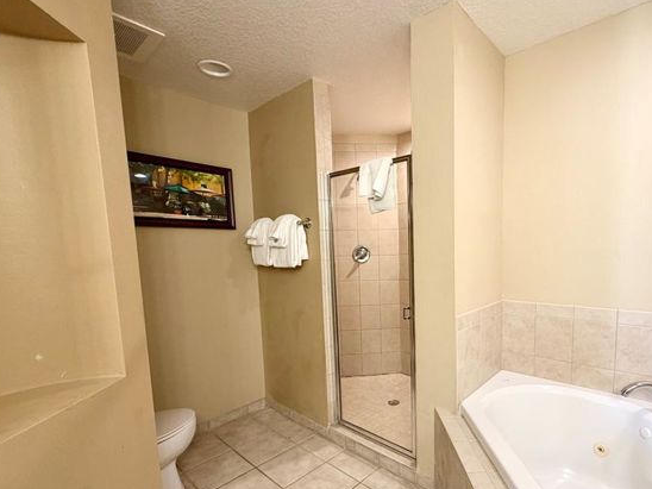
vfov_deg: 71.1
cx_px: 392
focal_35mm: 18
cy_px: 283
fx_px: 339
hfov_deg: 86.6
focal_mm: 2.22
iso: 200
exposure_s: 1/60
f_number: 2.2
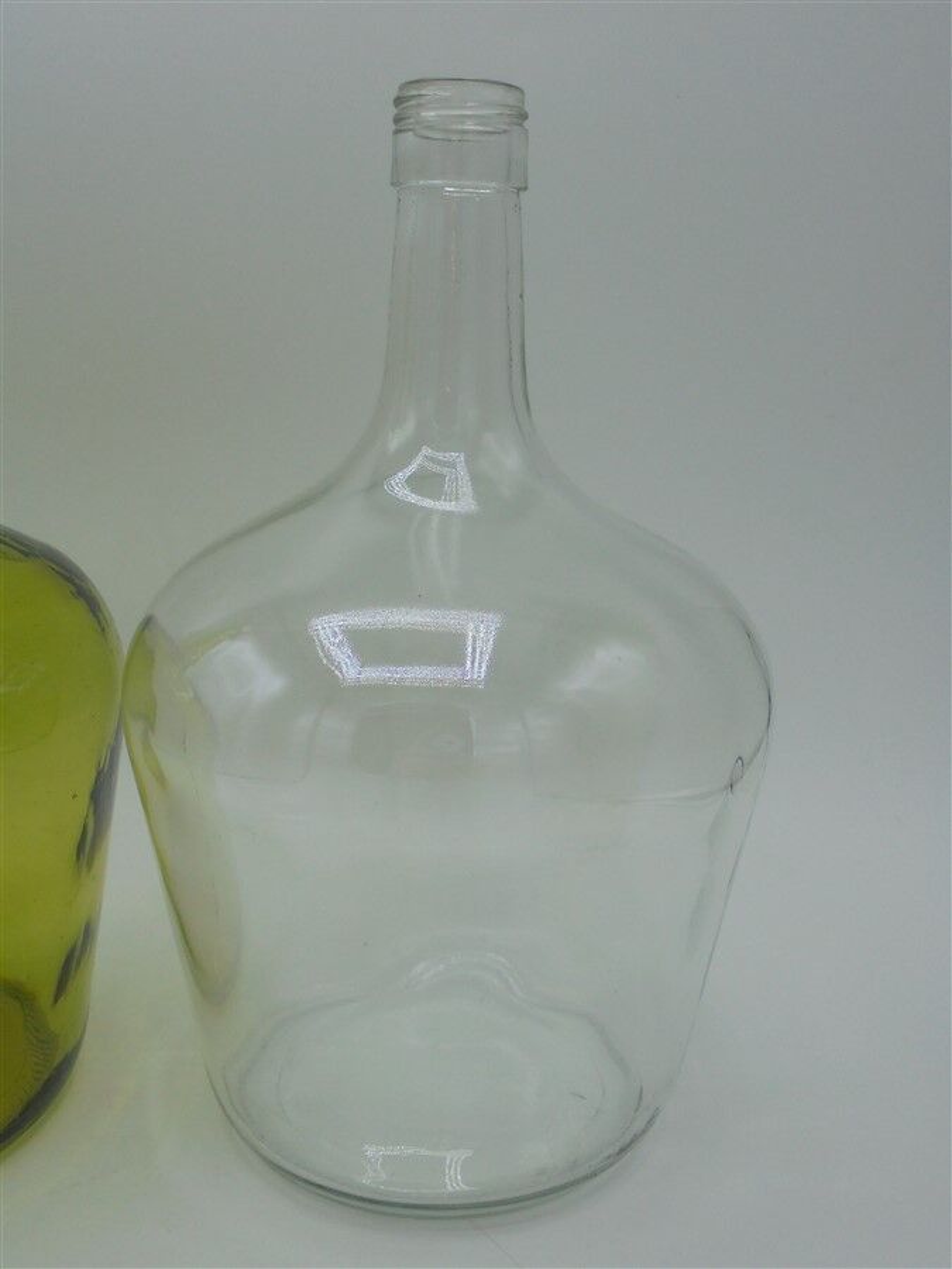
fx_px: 1247
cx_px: 476
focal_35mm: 34
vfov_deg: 54.0
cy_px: 634
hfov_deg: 41.8
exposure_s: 1/125
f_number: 4
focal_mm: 6.1
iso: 100
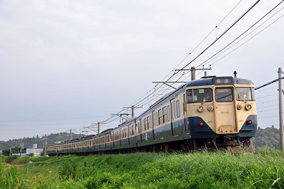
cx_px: 142
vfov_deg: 25.0
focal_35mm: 54
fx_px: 426
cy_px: 94
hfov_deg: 36.9
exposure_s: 1/1250
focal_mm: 36
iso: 400
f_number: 4.5
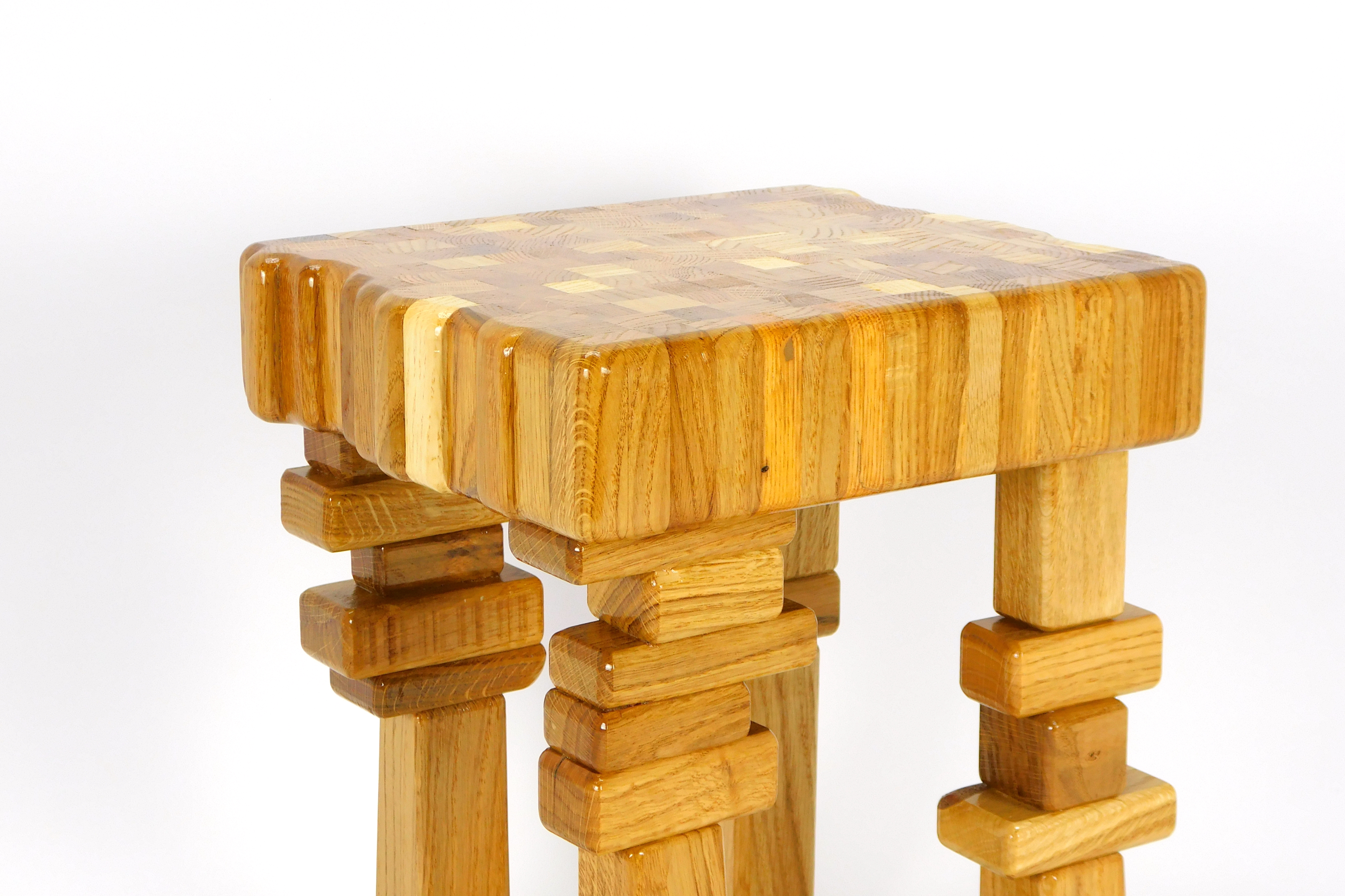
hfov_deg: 27.3
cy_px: 429
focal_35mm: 74
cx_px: 672
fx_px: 2765
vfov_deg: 18.4
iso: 125
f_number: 4.3
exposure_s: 1/60
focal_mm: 12.6
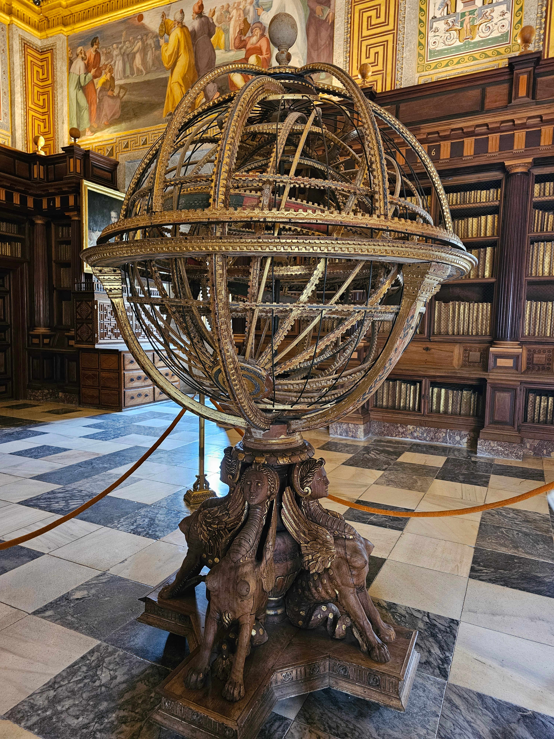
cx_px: 277
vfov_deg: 73.9
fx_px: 491
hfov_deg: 58.9
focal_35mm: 23
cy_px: 370
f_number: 1.7
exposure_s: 1/24
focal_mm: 6.3
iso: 500
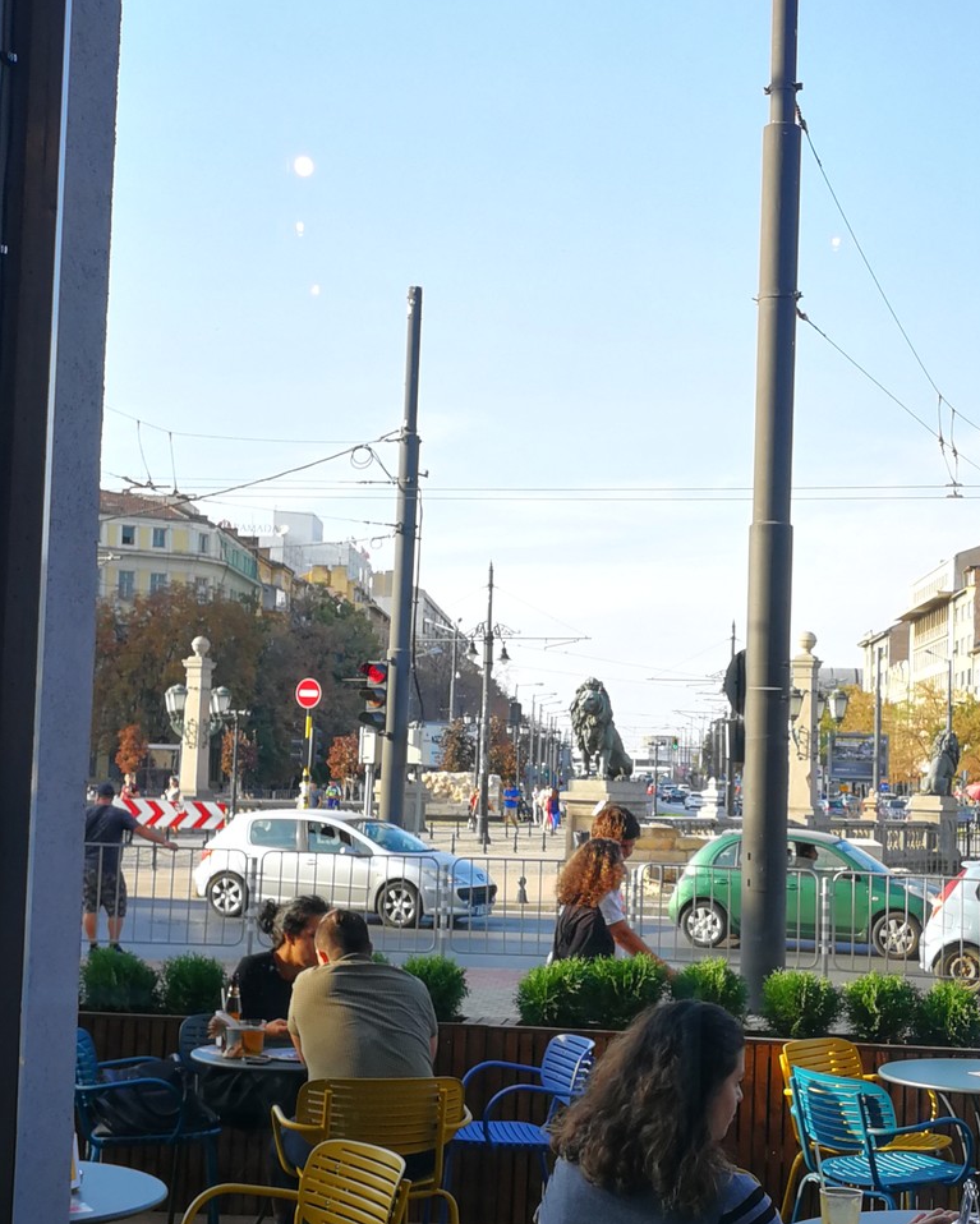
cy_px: 678
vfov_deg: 34.1
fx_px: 1993
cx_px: 567
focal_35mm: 55
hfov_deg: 27.6
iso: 50
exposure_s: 1/205
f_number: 2.2
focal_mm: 3.95
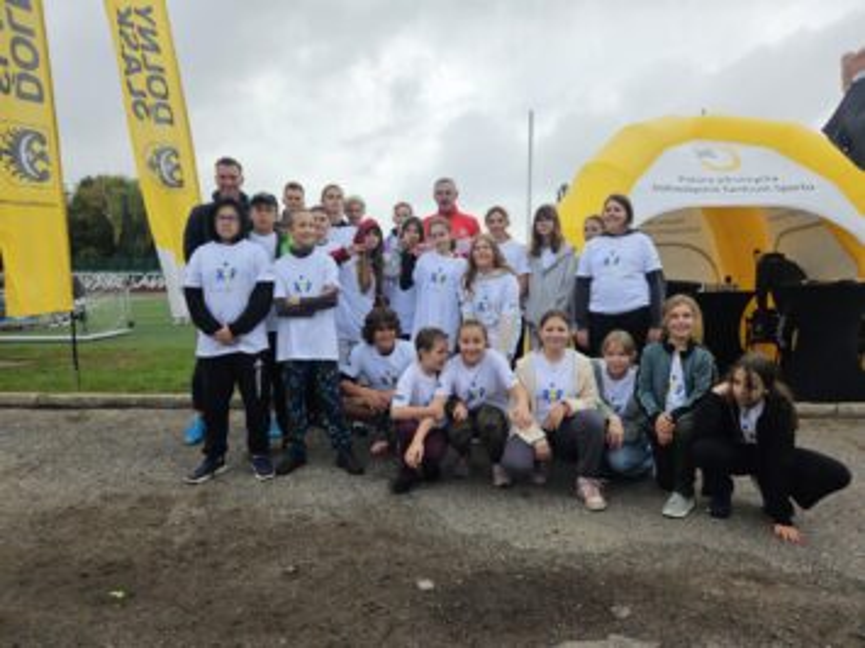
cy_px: 324
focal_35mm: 23
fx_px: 575
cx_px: 432
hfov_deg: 73.9
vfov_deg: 58.9
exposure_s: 1/652
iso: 25
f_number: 1.8
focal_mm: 5.4
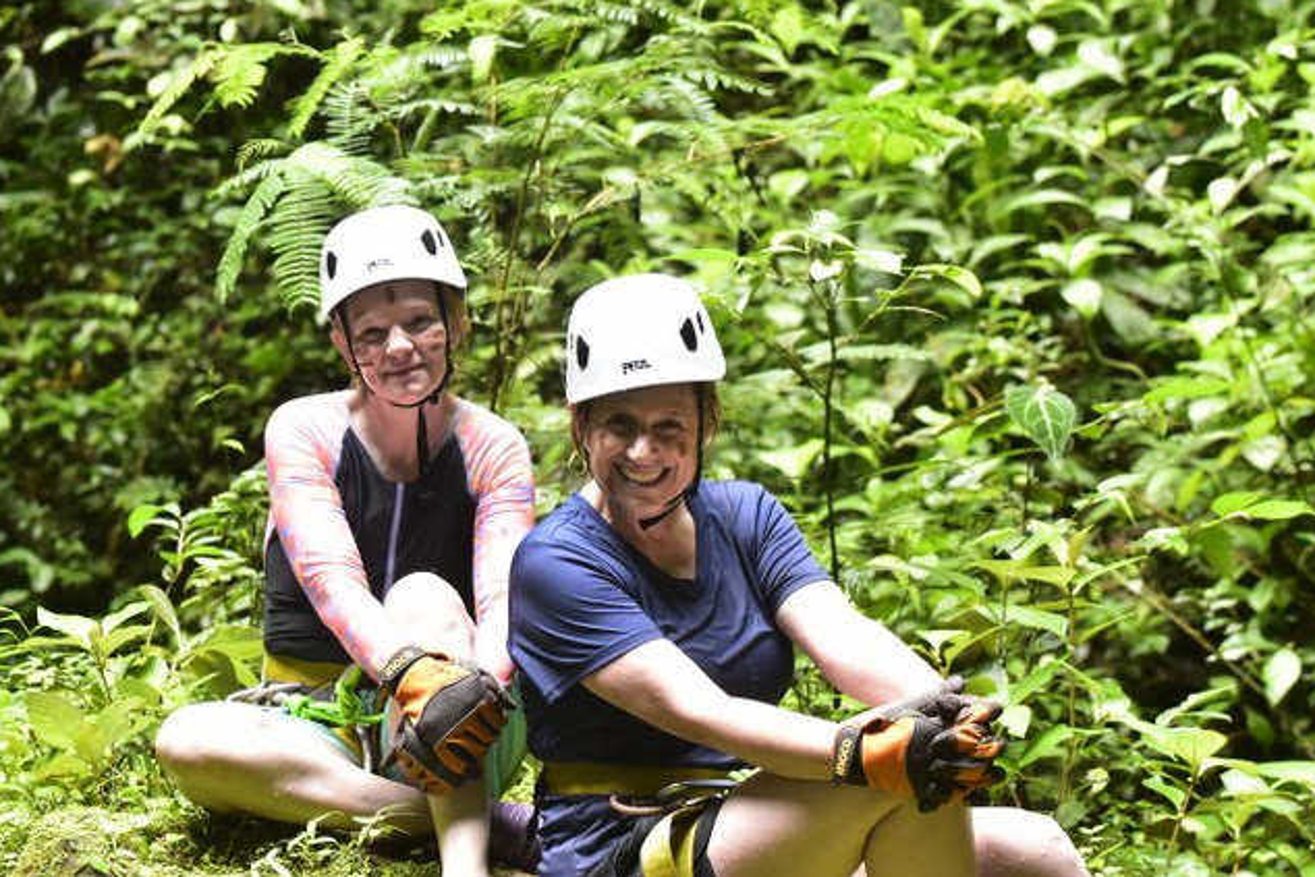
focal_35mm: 106
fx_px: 3873
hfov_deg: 19.3
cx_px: 660
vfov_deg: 12.9
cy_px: 436
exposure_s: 1/200
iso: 1250
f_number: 4.5
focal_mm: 70
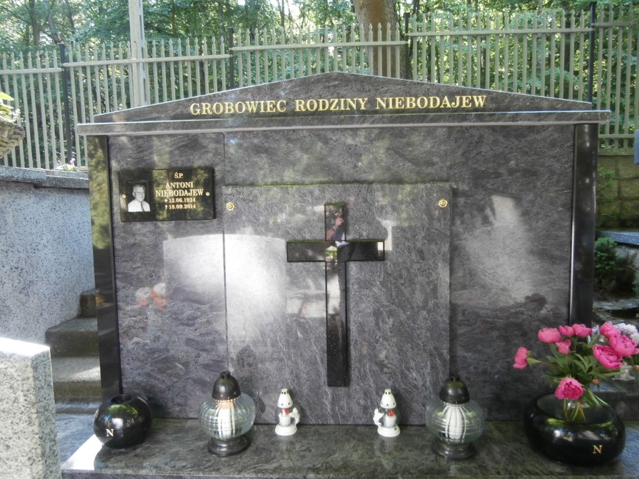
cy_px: 240
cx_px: 320
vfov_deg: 56.8
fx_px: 443
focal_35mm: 24
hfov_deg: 71.6
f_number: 3
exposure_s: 1/30
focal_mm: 4.2
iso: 160
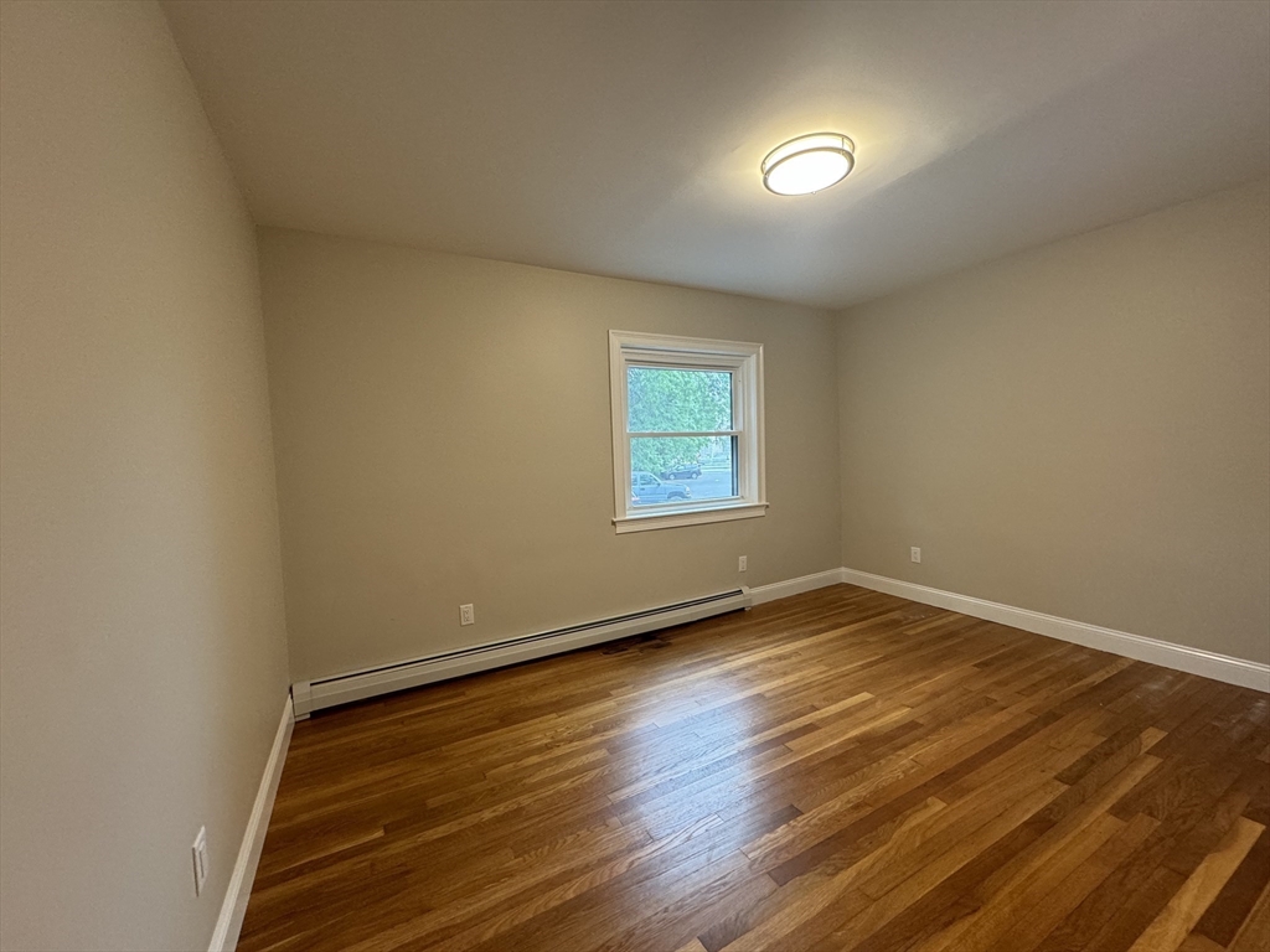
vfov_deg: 85.7
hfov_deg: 102.1
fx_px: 514
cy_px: 476
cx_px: 635
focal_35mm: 14
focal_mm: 2.22
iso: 200
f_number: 2.2
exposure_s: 1/60
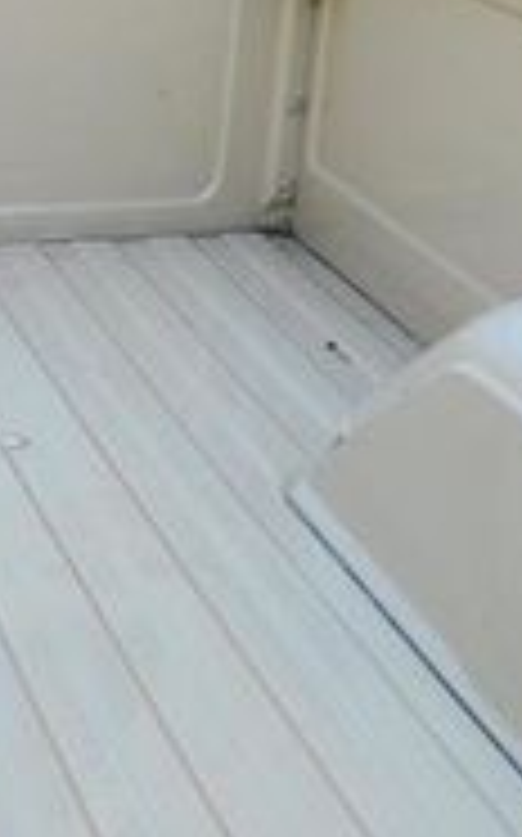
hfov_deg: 13.0
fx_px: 2166
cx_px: -274
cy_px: 774
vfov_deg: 21.3
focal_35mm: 95
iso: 40
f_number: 1.8
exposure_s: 1/205
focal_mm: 5.4
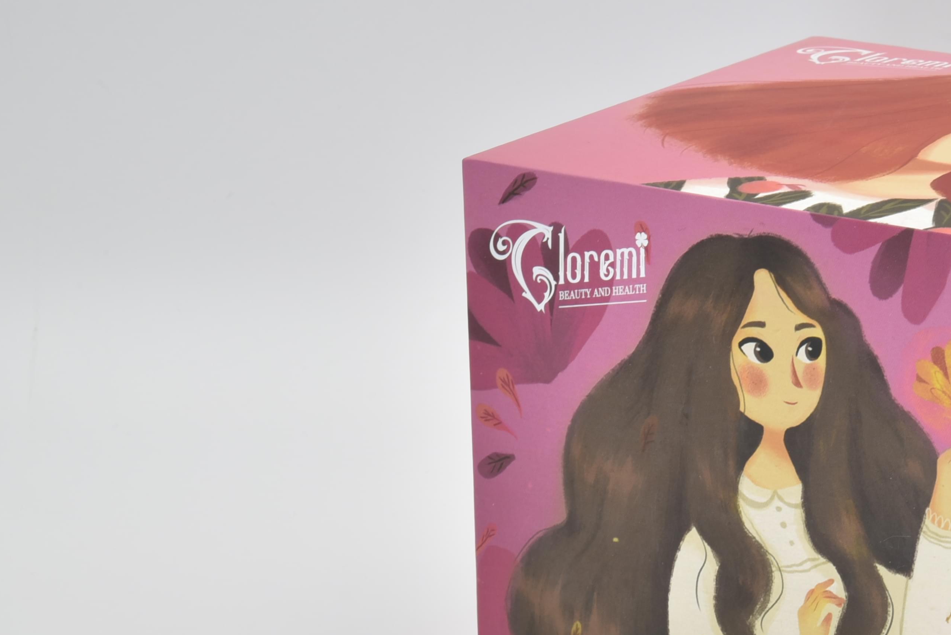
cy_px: 440
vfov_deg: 7.8
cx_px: 924
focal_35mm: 176
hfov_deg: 11.6
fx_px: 4650
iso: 100
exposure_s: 1/4
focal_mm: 75
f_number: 13
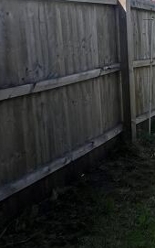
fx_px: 351
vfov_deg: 37.6
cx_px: 326
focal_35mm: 52
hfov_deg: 16.9
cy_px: 55
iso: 32
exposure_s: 1/1119
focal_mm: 1.57
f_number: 1.8
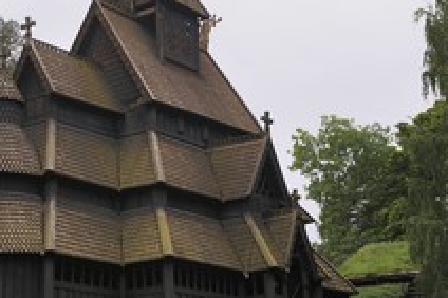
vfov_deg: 14.3
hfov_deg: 21.3
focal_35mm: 95
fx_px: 1181
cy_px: 97
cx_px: 125
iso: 400
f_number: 10
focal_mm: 48
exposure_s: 1/80
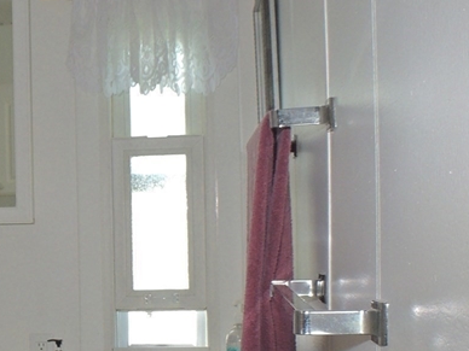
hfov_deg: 21.7
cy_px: 280
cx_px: 6
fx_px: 1179
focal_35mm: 87
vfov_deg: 16.8
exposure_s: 1/50
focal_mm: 5.8
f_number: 3.2
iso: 200
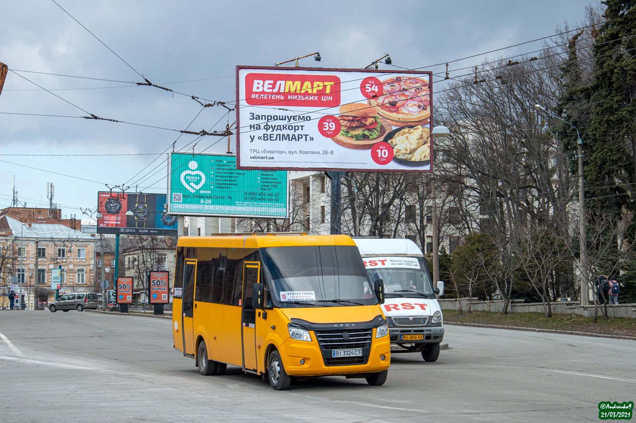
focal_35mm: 78
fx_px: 1377
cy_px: 212
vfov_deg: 17.5
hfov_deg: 26.0
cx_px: 318
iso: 400
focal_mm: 52
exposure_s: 1/640
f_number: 9
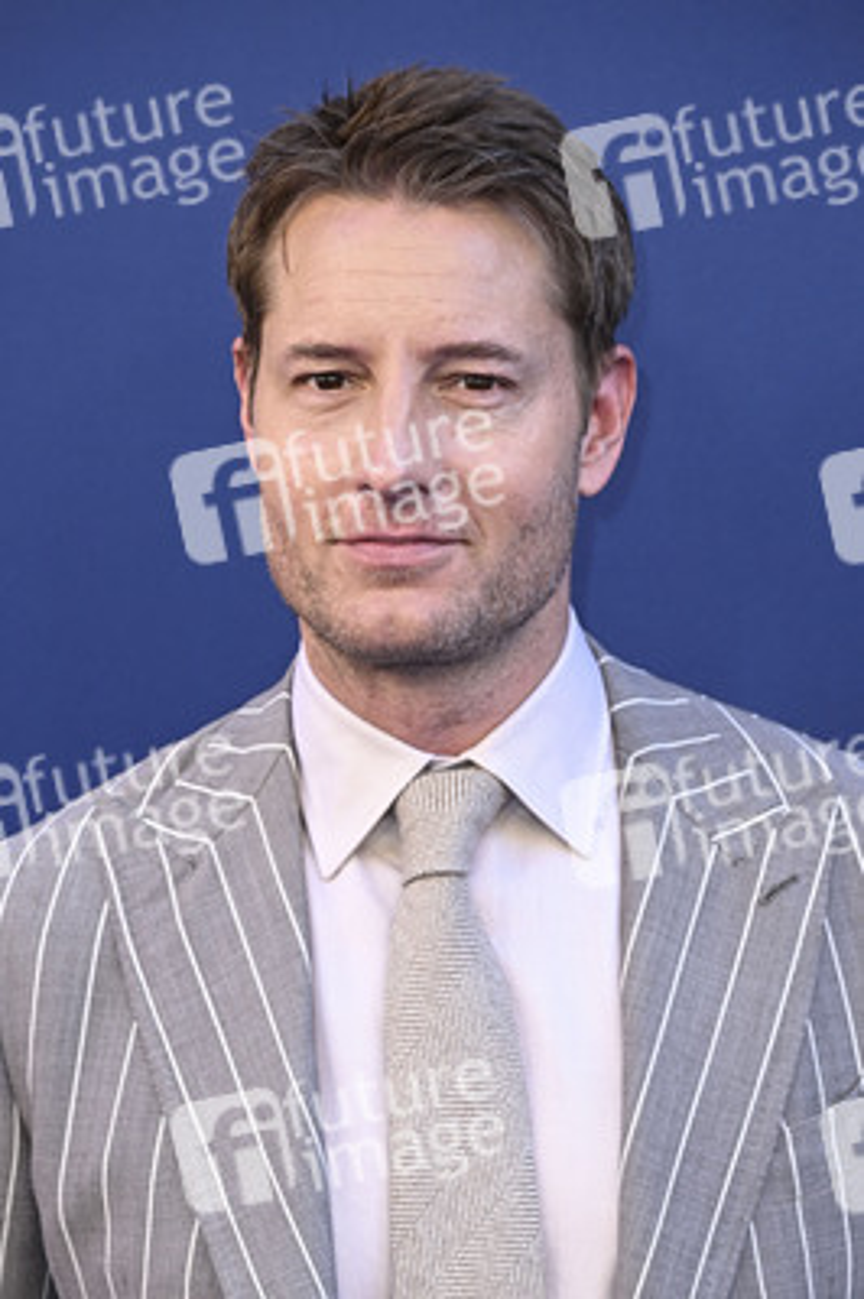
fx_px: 3606
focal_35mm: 100
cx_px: 432
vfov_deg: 20.4
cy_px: 650
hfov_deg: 13.7
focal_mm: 100
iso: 500
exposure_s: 1/200
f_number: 5.6
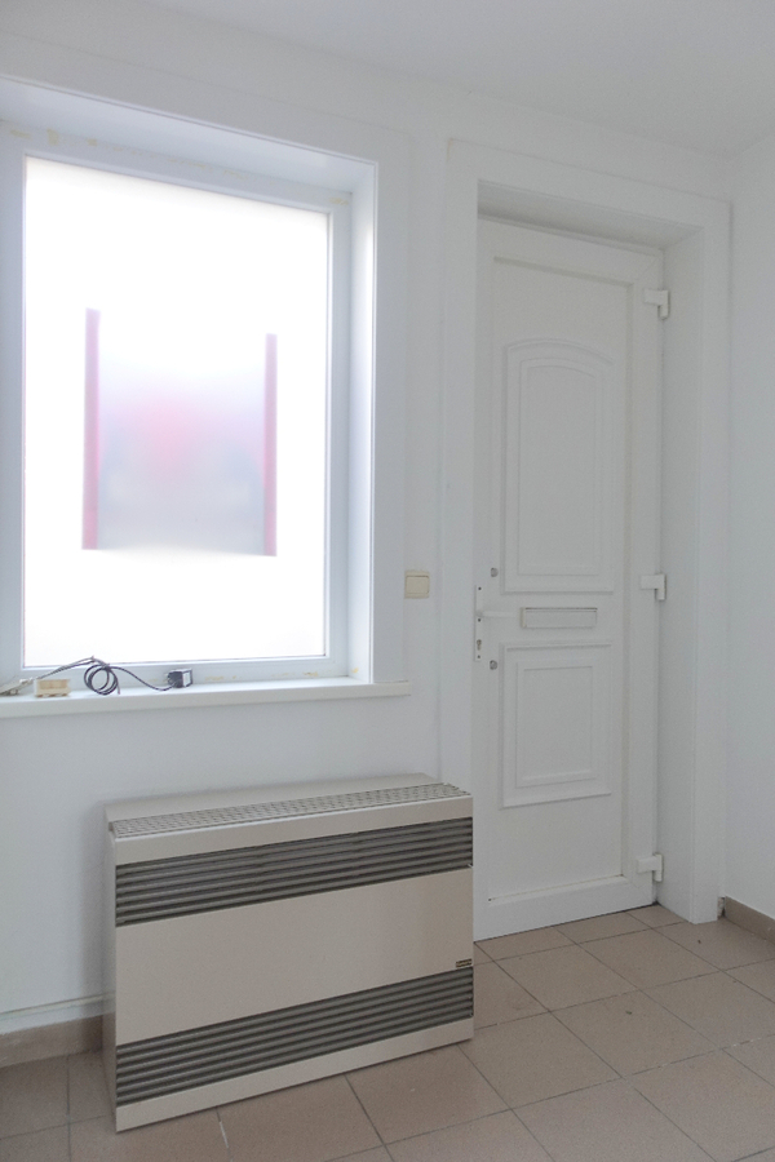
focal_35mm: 24
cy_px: 581
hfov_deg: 53.1
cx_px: 388
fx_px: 775
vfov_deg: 73.7
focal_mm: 8.8
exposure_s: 1/30
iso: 125
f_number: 2.2
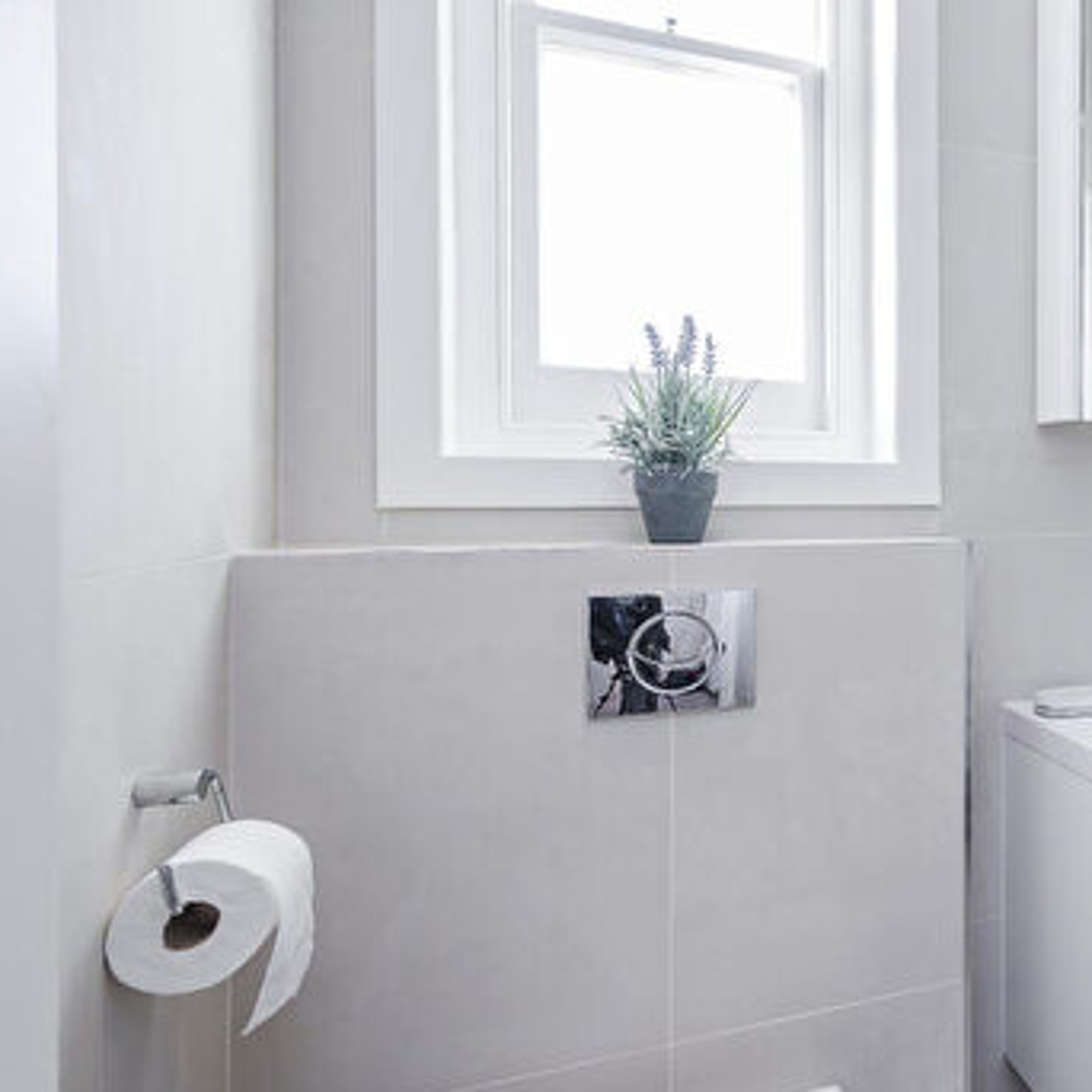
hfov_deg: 50.9
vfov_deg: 60.9
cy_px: 509
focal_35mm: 26
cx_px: 1057
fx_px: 928
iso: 200
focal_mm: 10
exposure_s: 1/6
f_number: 13
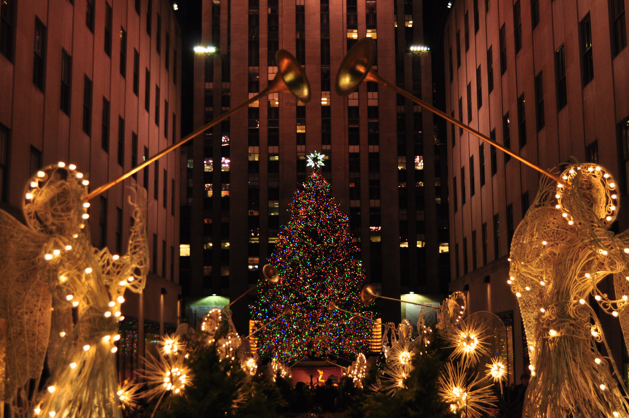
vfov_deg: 25.7
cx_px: 314
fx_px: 916
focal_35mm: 52
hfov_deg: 37.9
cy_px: 209
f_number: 4.5
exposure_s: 1/60
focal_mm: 35
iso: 720
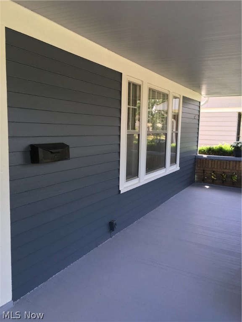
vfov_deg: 61.7
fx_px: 270
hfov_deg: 48.2
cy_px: 161
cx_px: 121
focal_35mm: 29
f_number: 2.2
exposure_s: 1/120
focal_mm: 4.15
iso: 25
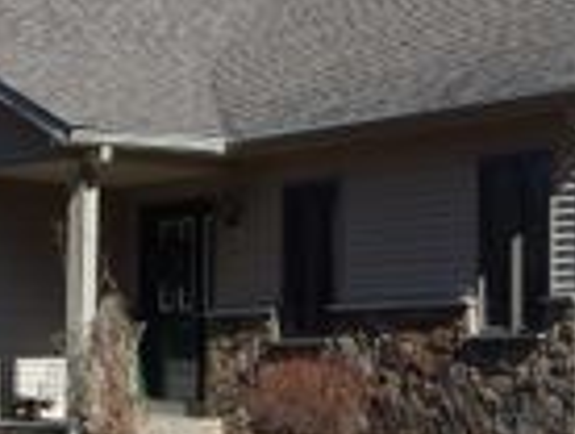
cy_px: 261
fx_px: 1764
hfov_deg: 18.5
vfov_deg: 14.0
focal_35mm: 106
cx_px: 381
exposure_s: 1/400
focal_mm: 6.1
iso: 125
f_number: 6.7
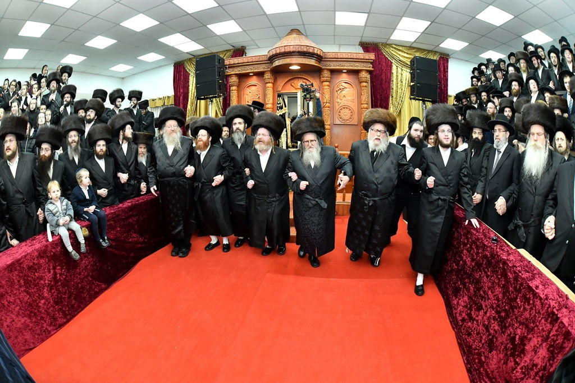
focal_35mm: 15
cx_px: 288
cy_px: 192
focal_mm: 15
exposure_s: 1/250
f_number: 5.6
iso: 2500
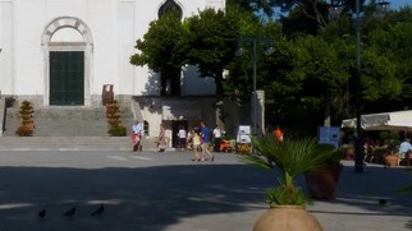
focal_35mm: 73
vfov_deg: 16.5
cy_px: 133
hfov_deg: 28.2
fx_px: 797
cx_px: 68
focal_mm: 4.8
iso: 80
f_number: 8
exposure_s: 1/400
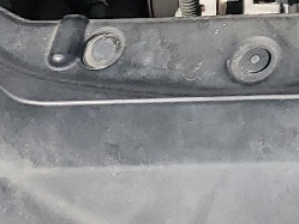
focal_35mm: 167
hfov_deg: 10.4
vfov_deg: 8.0
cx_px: 678
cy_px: -369
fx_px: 1443
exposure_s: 1/2000
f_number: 1.5
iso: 50
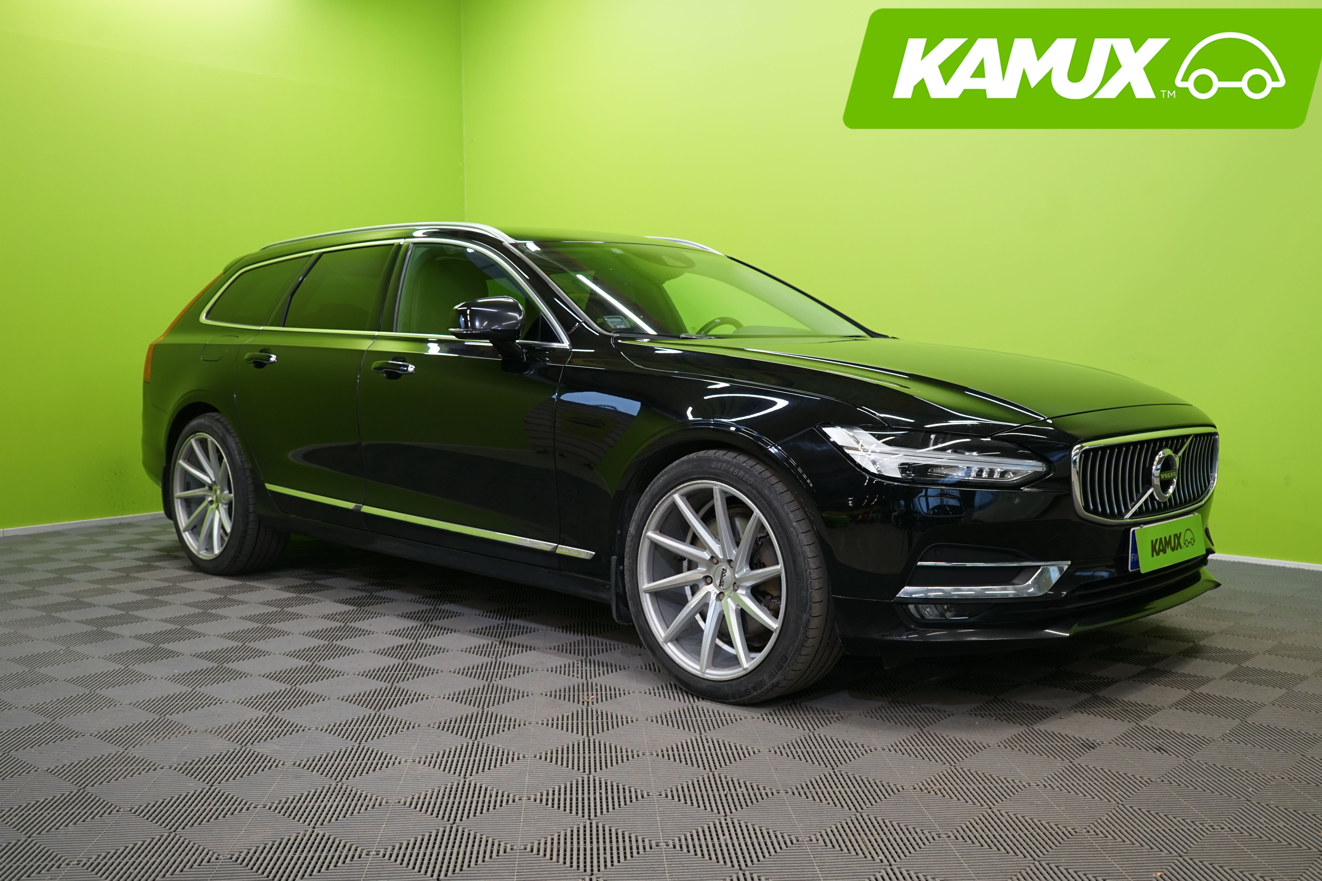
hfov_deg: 54.4
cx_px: 667
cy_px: 431
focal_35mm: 35
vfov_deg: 37.8
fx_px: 1285
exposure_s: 1/30
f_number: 5
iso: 500
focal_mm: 33
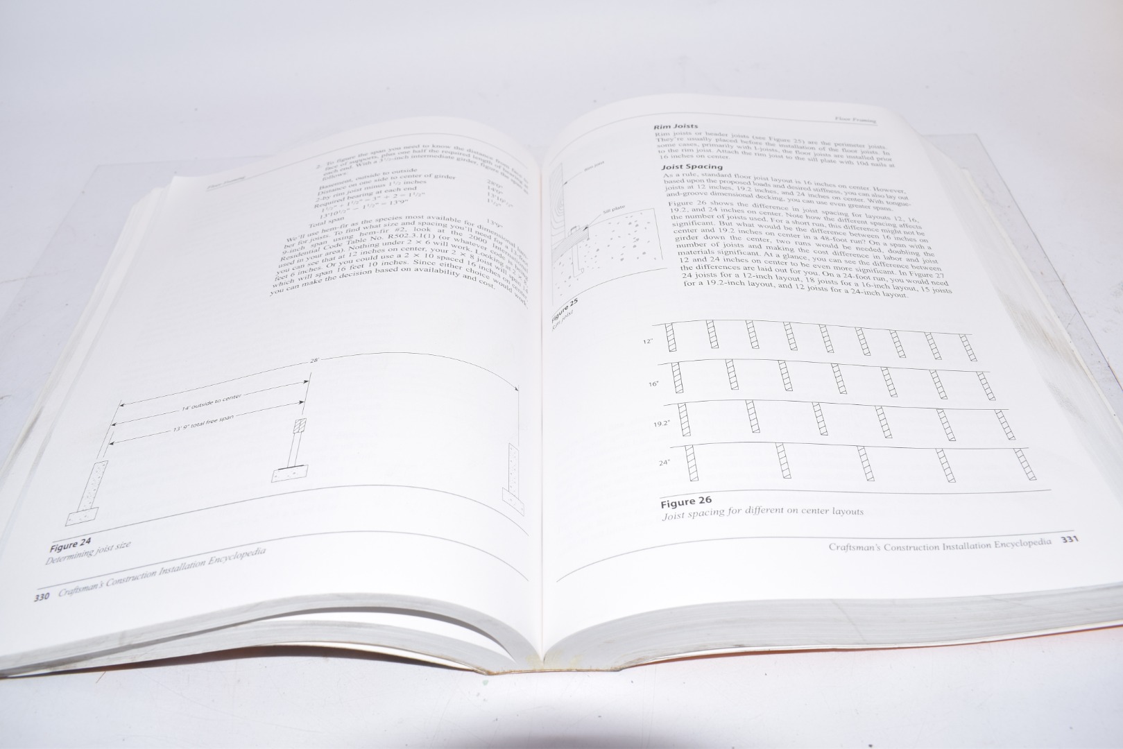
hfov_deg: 61.9
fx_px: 936
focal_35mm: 30
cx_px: 562
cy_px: 374
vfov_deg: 43.6
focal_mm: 20
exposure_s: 1/160
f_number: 8
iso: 100
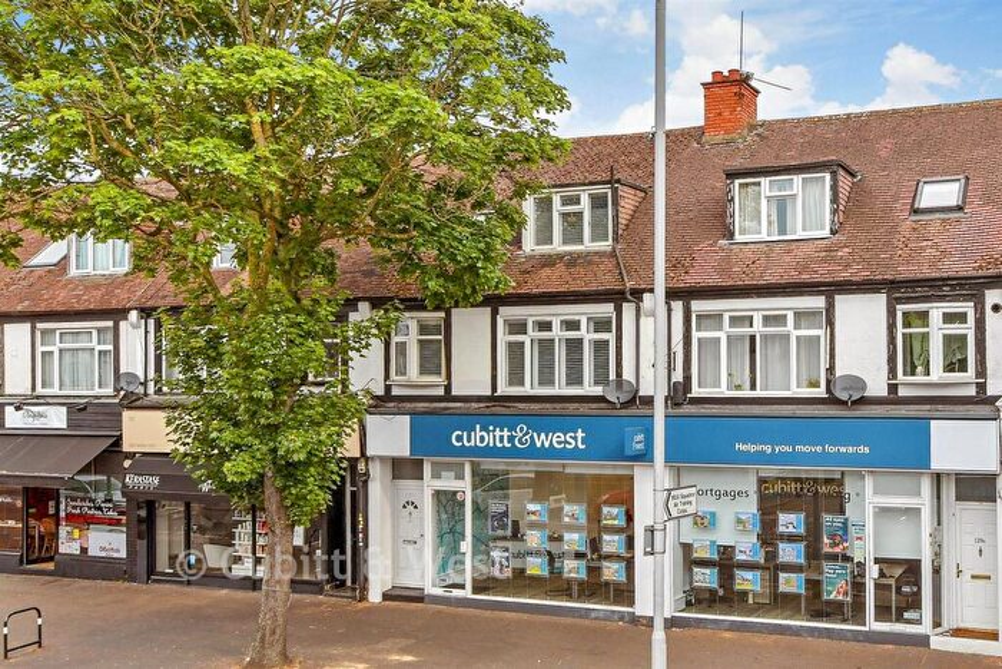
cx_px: 501
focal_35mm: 28
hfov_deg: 65.5
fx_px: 779
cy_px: 334
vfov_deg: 46.4
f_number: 8
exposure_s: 1/200
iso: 200
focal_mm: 19
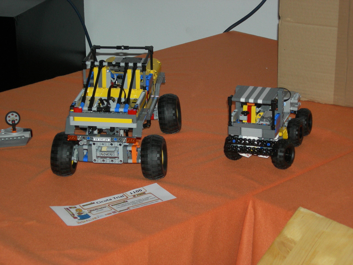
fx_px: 989
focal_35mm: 97
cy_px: 132
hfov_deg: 20.2
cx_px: 176
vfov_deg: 15.2
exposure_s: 1/120
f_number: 4.4
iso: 132
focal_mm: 20.2
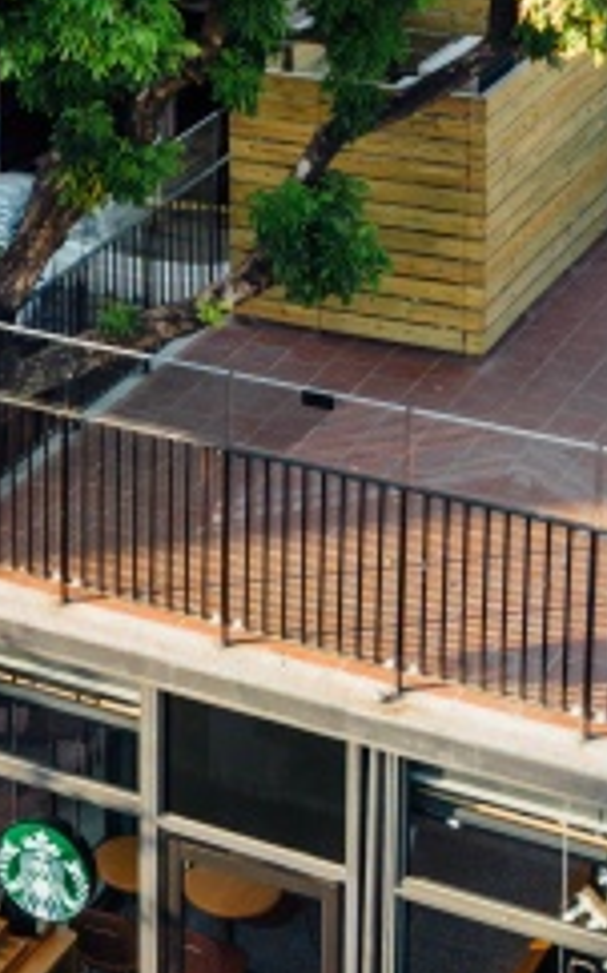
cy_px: 452
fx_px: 2623
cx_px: -297
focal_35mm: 99
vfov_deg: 21.0
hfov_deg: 12.6
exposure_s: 1/500
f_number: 1.7
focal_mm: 6.72
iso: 110
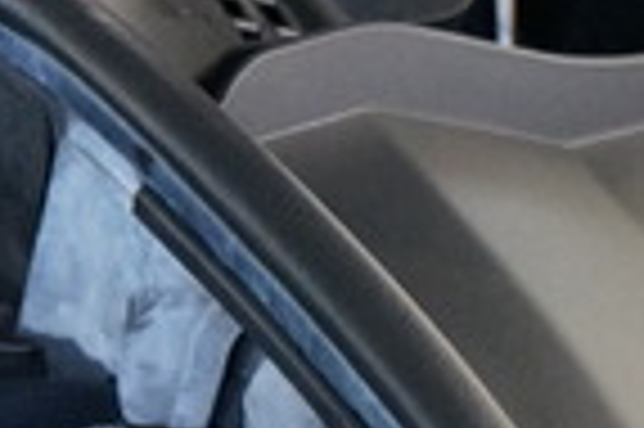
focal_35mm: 194
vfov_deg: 6.4
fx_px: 3466
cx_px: -338
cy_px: 1289
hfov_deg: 10.2
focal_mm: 18
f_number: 4
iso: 1600
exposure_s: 1/60
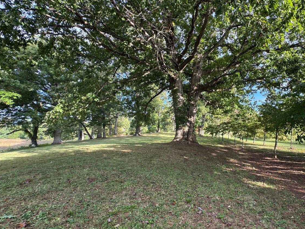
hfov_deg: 85.8
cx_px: 194
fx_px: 159
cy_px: 118
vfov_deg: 71.6
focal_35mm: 18
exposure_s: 1/141
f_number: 2.2
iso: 40
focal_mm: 2.22
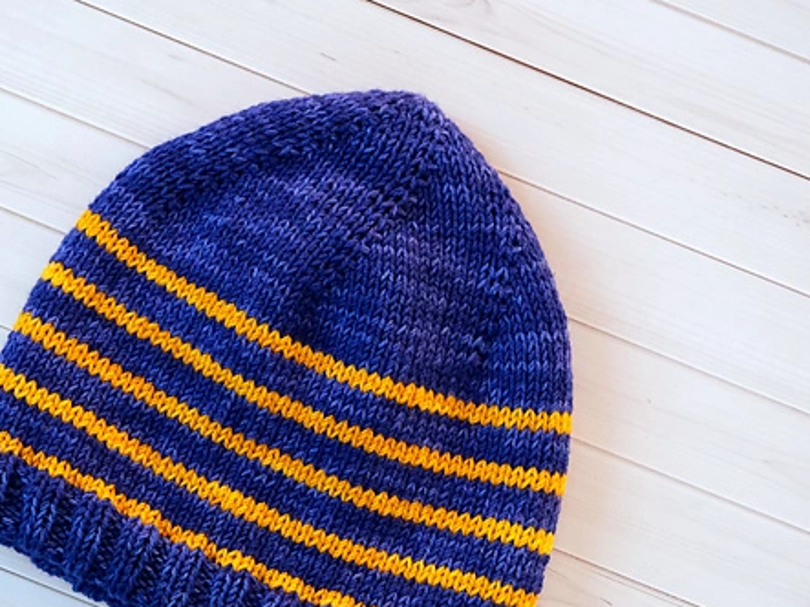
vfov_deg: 19.6
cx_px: 305
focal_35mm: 75
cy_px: 389
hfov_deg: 25.9
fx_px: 1754
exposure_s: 1/105
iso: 5000
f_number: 4
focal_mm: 35.8
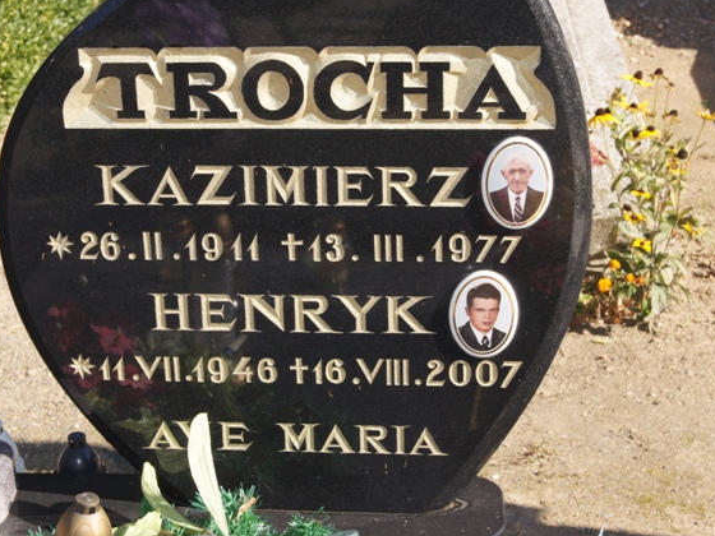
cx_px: 333
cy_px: 268
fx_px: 1870
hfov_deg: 21.6
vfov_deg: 16.3
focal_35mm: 91
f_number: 11
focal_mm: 55
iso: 200
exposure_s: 1/160
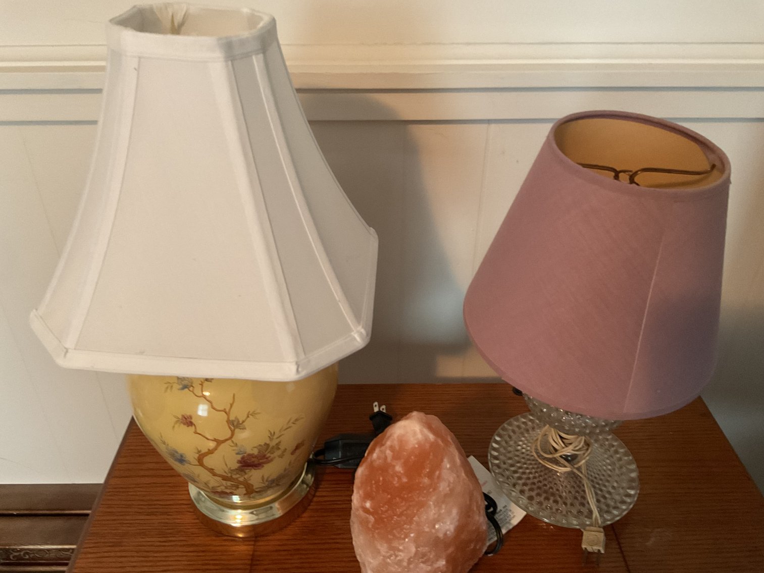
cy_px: 286
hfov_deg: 61.7
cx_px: 382
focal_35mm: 29
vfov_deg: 48.2
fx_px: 640
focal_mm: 3
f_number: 1.8
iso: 320
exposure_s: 1/40
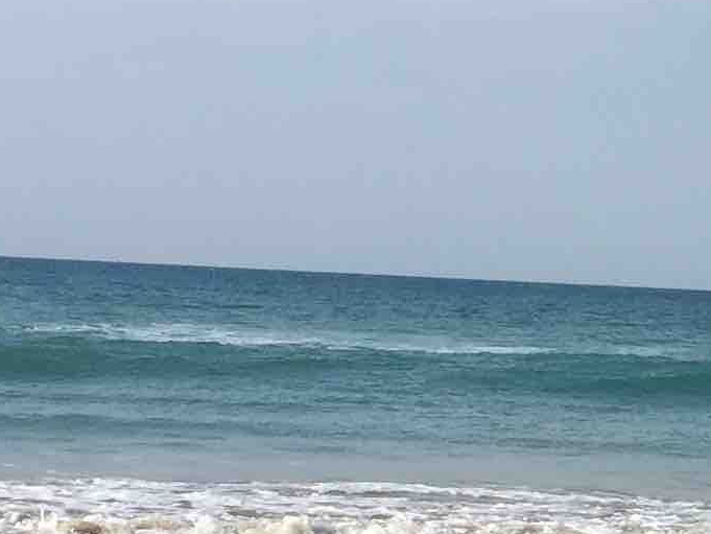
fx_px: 2856
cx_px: 1208
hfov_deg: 13.1
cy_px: 563
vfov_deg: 10.6
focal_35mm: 139
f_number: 2.2
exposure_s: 1/2083
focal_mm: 4.15
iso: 32
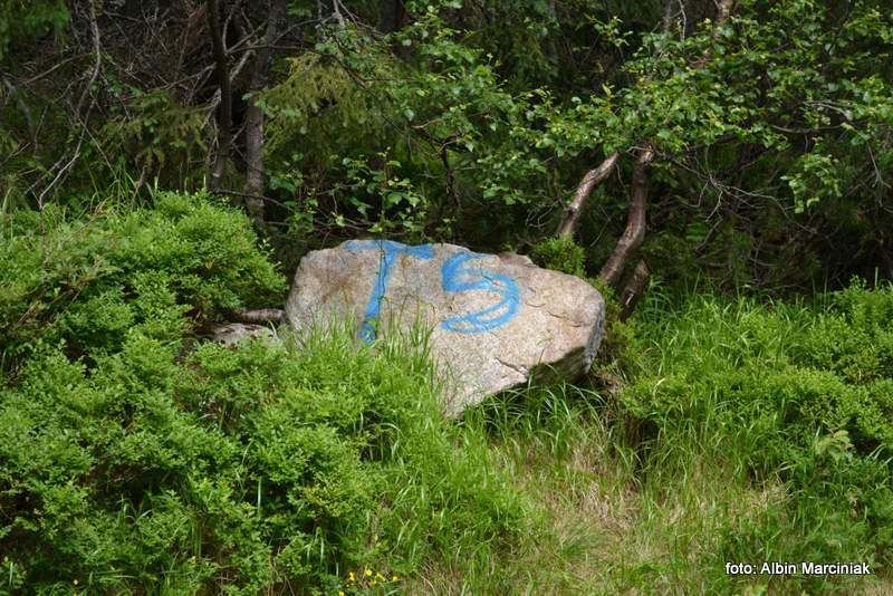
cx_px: 446
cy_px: 298
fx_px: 2047
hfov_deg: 24.6
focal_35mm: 82
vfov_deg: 16.6
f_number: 5.6
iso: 500
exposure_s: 1/500
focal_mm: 55
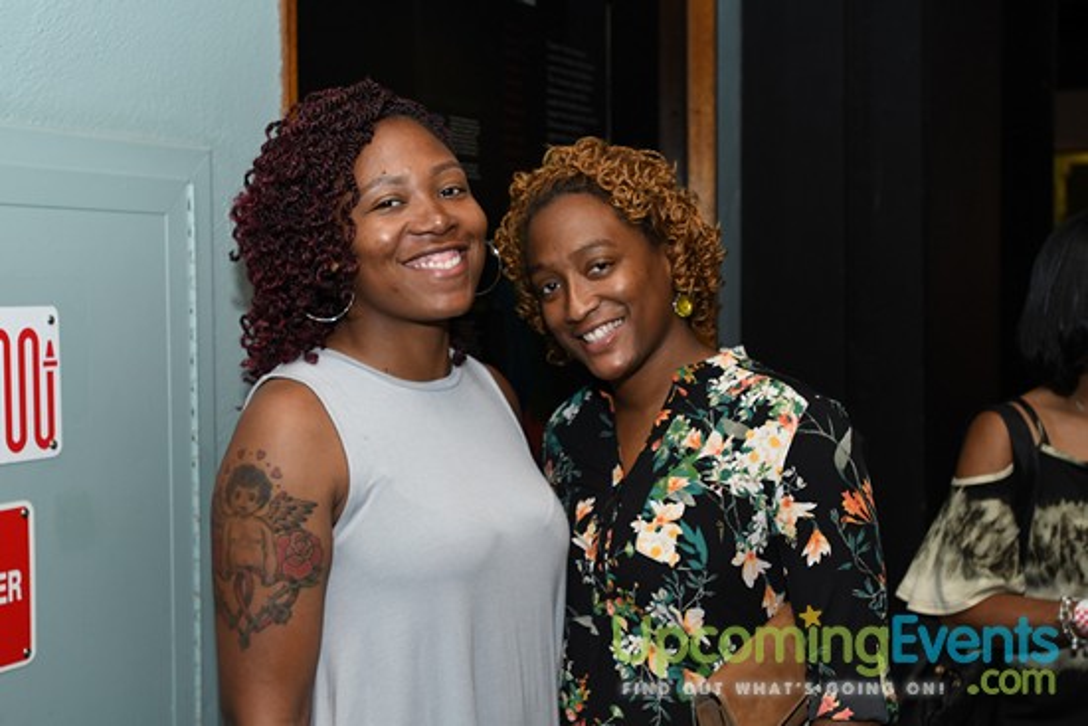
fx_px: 1587
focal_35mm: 52
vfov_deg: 25.8
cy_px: 363
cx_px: 544
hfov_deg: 37.8
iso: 800
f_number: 4
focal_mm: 35
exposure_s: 1/125
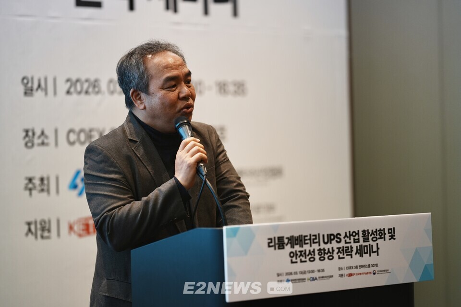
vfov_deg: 10.2
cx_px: 230
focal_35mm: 135
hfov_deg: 15.2
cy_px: 154
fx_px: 1729
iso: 500
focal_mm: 135
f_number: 1.8
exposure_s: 1/320
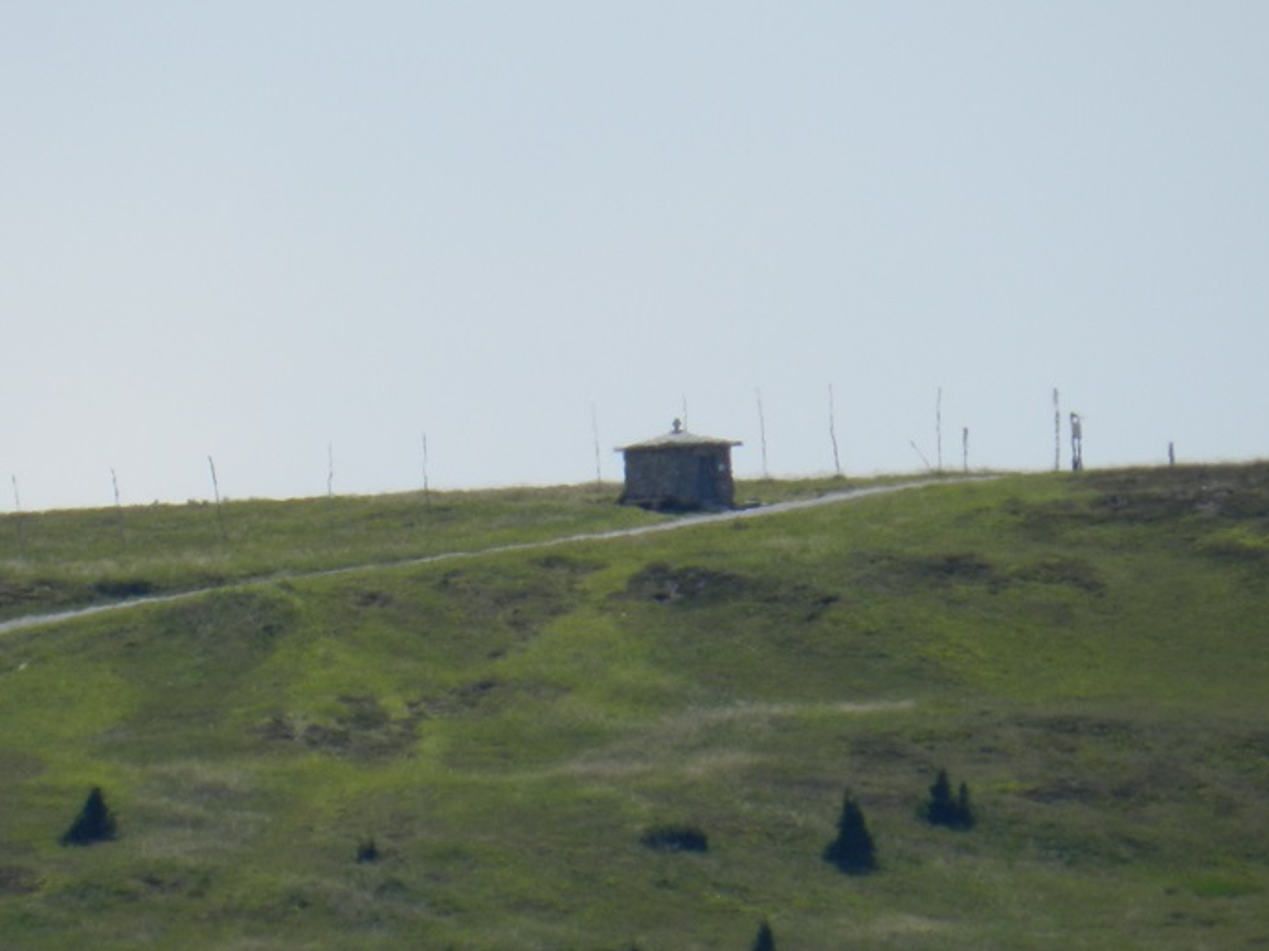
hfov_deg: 1.7
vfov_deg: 1.2
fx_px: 44020
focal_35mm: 1201
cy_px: 523
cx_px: 617
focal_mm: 144
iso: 160
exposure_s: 1/1000
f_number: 5.7
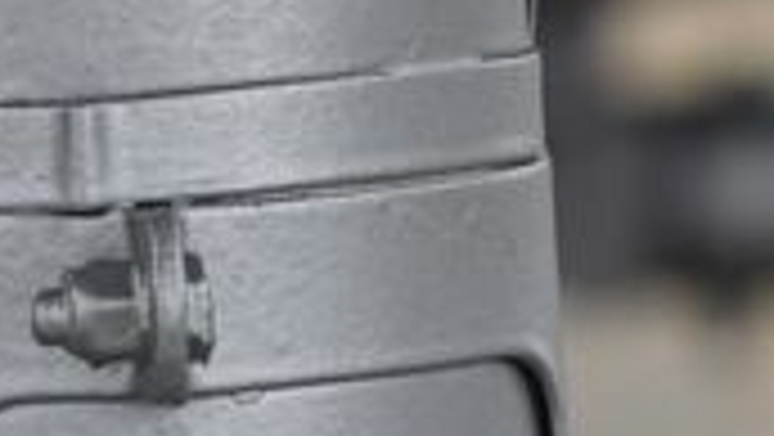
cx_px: 698
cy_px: -1400
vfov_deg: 0.9
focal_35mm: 1407
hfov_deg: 1.5
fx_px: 28894
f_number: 8
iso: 200
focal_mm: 120
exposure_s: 1/250
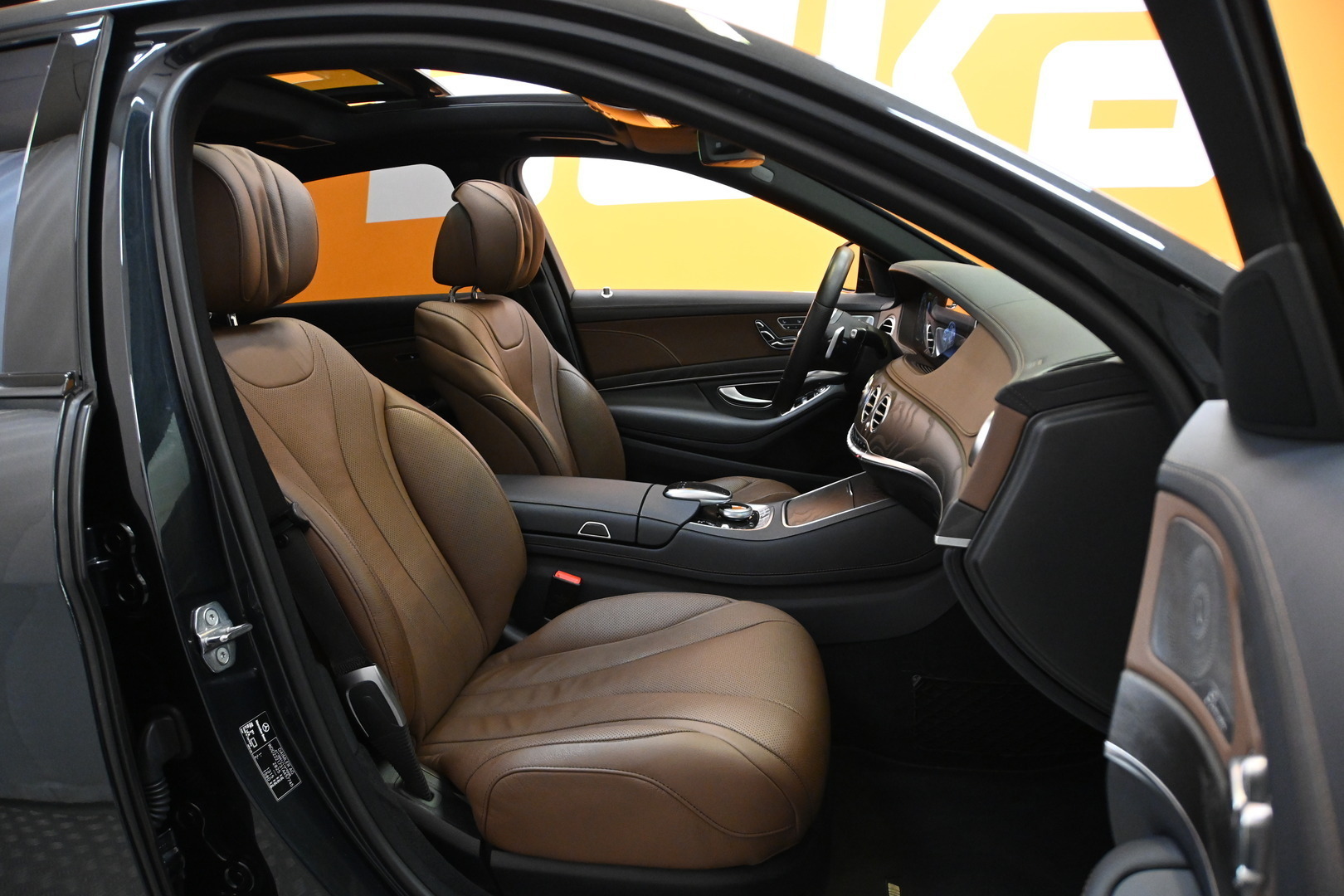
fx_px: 1708
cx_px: 672
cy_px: 448
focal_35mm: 46
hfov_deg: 43.0
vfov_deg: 29.4
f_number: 5.6
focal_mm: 30.5
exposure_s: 1/125
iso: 3200
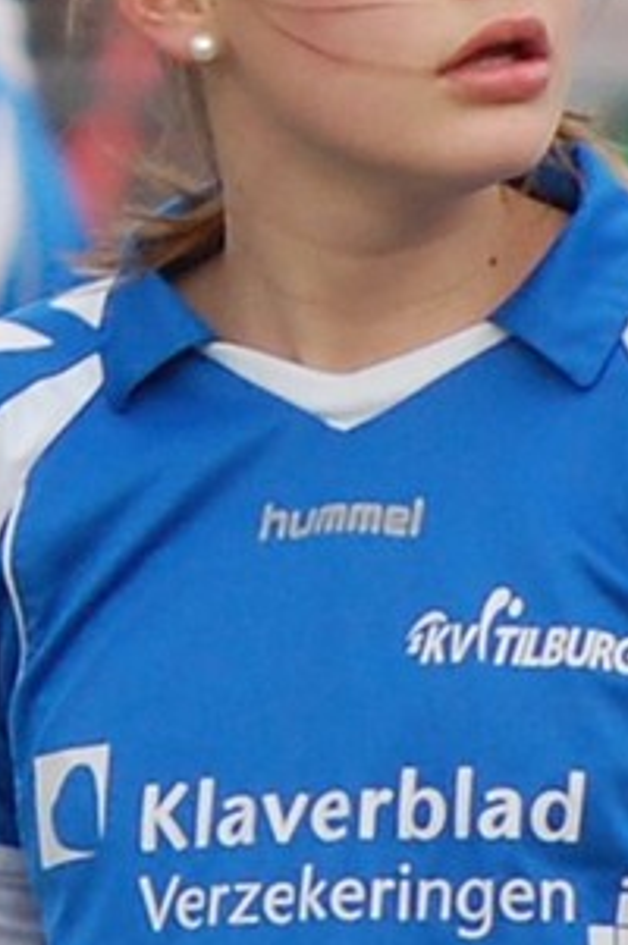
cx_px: 408
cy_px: 581
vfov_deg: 2.0
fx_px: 26750
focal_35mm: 1020
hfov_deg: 1.3
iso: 450
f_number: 5.6
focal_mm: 200
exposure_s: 1/500
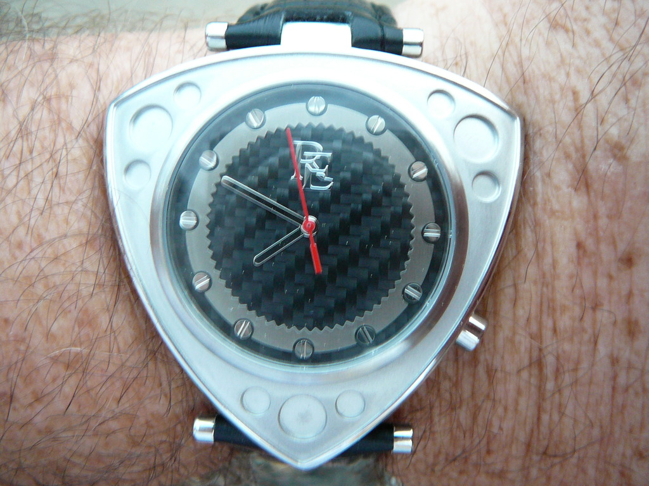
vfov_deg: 40.7
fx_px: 656
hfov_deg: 52.6
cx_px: 324
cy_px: 243
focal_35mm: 35
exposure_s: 1/13
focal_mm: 5.2
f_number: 2.8
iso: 200
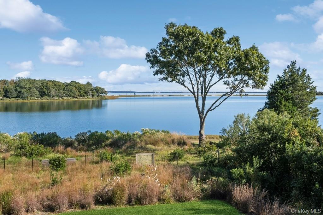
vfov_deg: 36.8
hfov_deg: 53.1
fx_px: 323
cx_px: 162
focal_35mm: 36
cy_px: 108
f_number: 8
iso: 200
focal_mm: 24
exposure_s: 1/1600
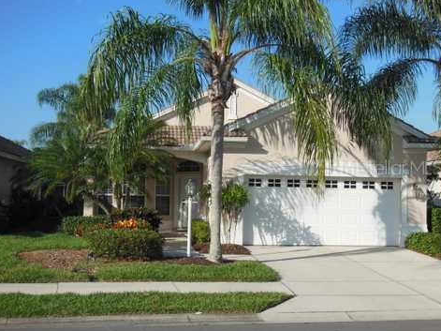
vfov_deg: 27.5
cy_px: 167
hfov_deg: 36.2
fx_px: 675
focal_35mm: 53
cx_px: 222
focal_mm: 9.3
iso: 125
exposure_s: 1/800
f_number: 4.7
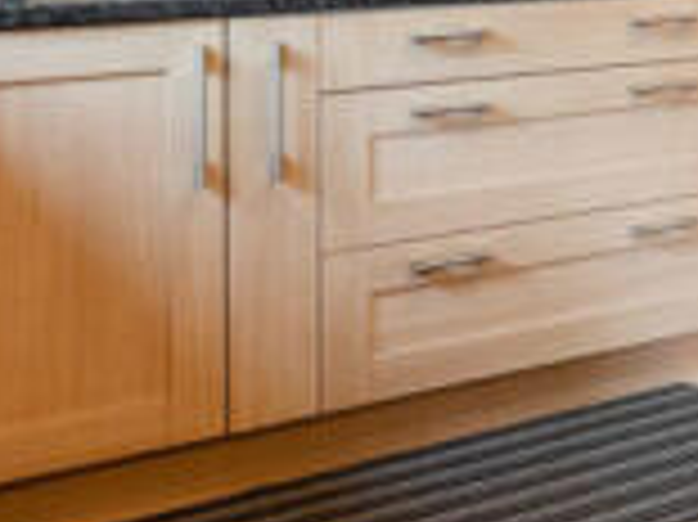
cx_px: 946
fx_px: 1310
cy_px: -88
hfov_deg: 25.1
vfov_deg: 21.1
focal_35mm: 65
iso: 2000
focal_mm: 16
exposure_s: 1/15
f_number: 9
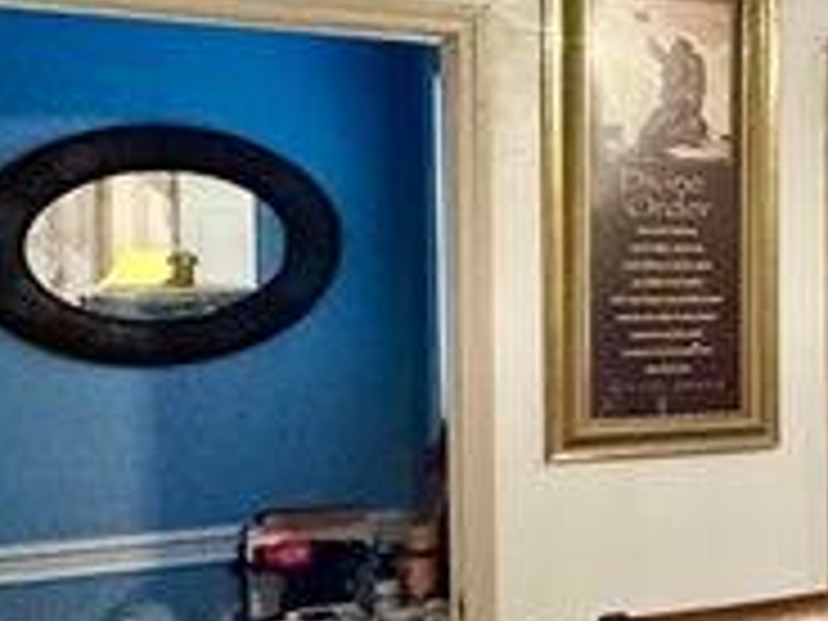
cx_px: 1438
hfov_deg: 21.3
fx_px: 1555
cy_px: 346
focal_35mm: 65
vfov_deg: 22.6
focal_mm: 2.22
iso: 500
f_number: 2.2
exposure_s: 1/60
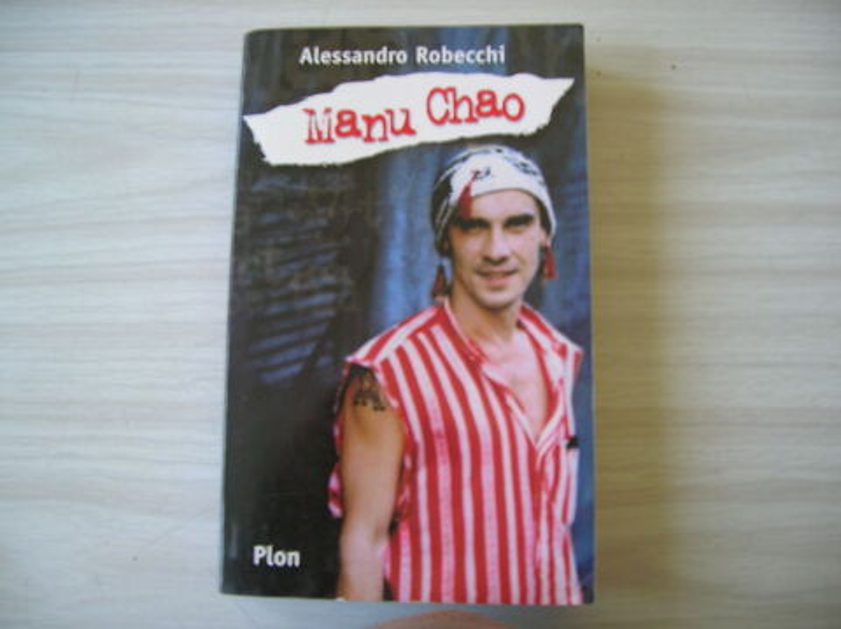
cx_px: 420
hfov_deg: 54.0
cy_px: 314
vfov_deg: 41.7
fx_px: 825
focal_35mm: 34
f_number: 2.9
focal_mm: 5.7
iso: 50
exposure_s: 1/7.6
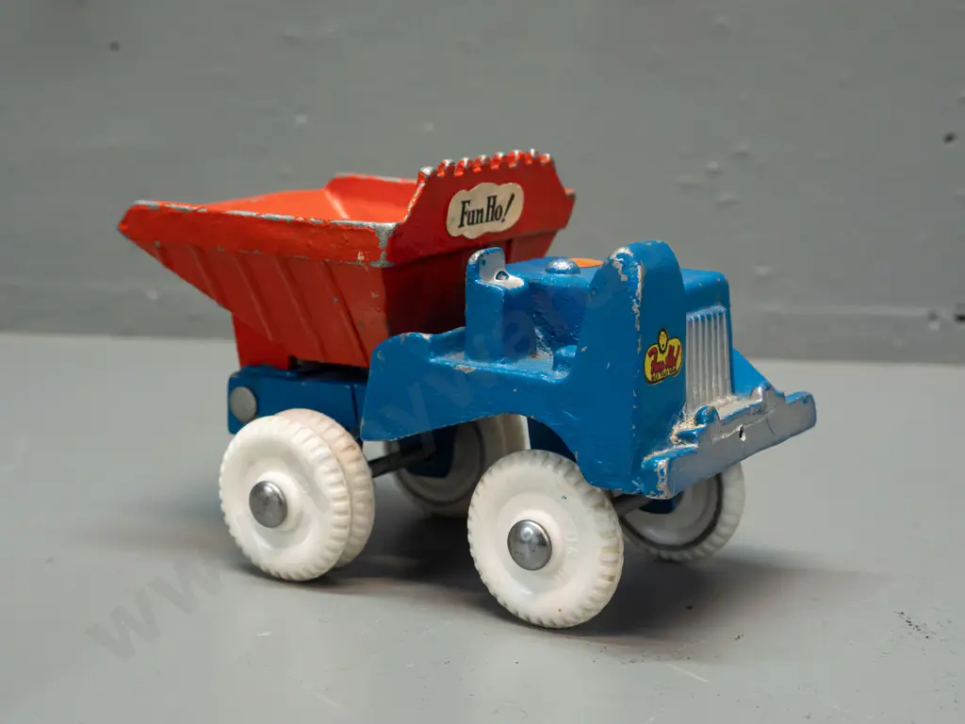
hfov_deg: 33.2
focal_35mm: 58
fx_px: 1617
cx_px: 482
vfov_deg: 25.2
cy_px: 362
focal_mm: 29
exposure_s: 1/160
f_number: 5.6
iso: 3200
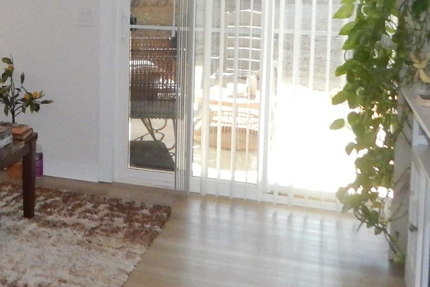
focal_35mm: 59
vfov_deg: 22.4
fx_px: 705
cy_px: 20
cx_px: 19
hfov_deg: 31.8
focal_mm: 4
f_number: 3
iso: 1600
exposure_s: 1/800
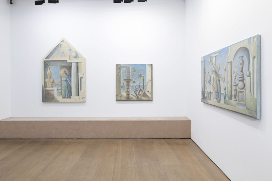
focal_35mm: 24
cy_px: 90
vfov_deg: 53.1
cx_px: 136
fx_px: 181
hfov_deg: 73.7
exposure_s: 1/4
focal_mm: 24
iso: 100
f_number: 8
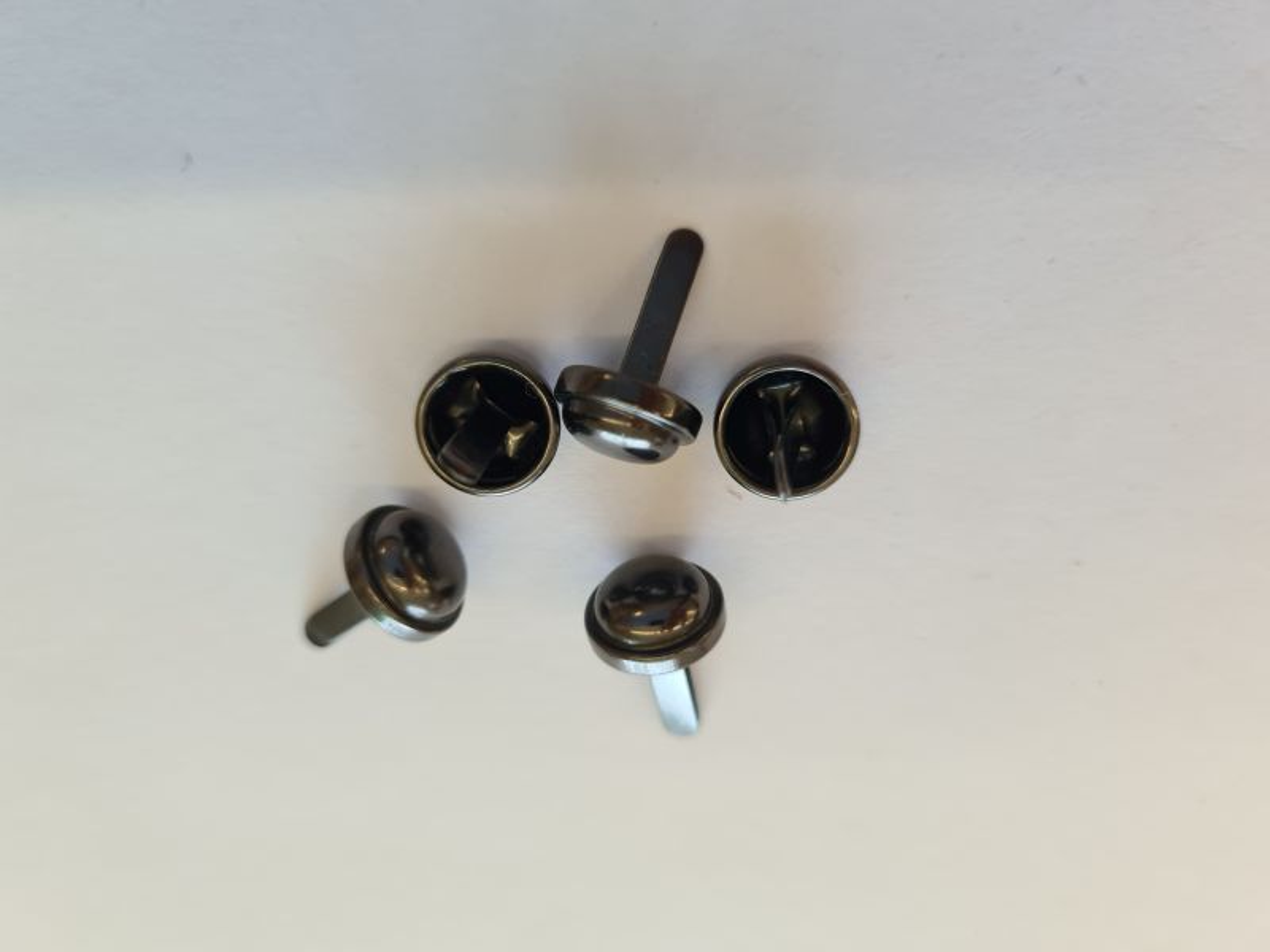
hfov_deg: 67.3
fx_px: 954
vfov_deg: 53.1
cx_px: 635
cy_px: 476
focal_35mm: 26
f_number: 1.8
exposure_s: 1/100
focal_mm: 5.4
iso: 80
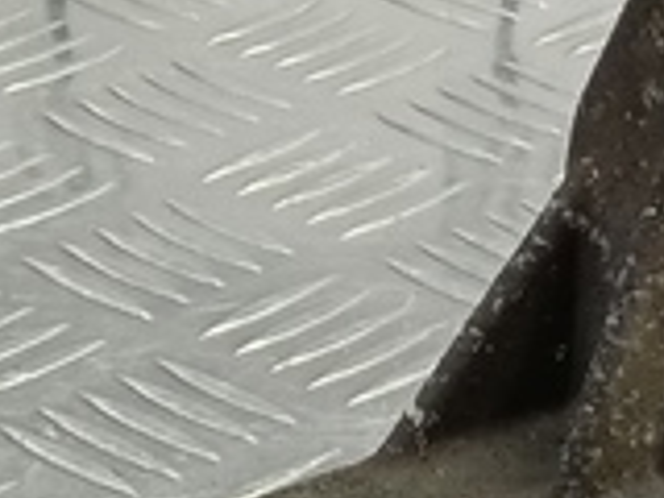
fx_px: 3318
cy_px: 975
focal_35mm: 173
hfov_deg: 11.4
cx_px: 286
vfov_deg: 8.2
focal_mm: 4.11
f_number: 1.6
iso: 164
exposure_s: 1/50
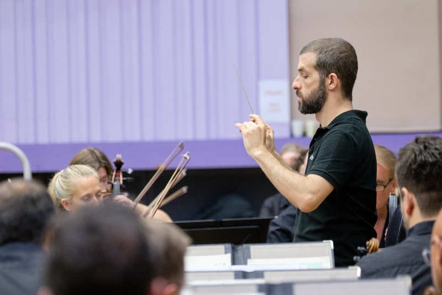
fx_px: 2737
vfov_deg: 6.2
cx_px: 221
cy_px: 148
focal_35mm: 223
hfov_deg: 9.2
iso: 3200
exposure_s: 1/250
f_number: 4
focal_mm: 148.4
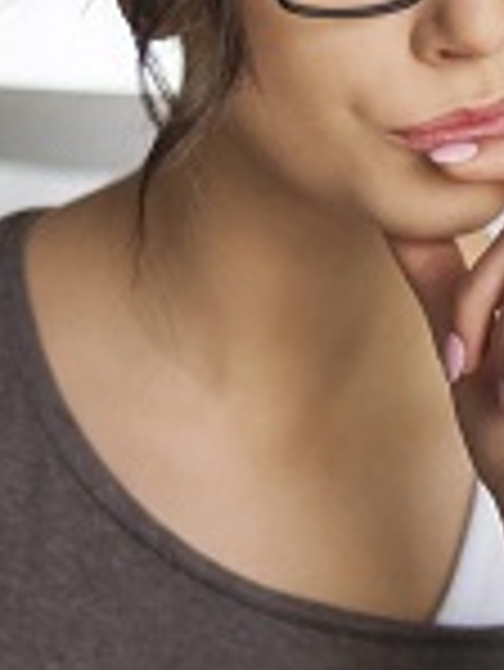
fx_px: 4381
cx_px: 392
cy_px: 679
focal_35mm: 226
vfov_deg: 8.7
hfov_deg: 6.6
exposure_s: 1/80
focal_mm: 50
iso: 100
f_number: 1.8
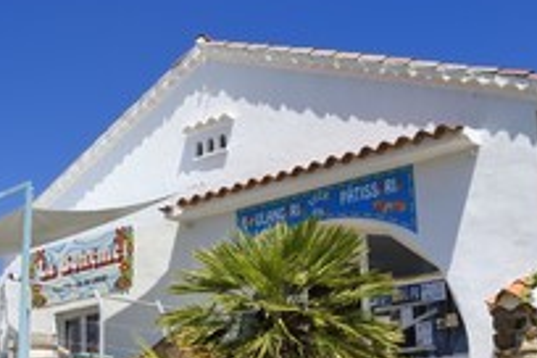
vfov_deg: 20.2
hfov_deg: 29.3
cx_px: 61
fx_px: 984
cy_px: 332
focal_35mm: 66
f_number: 11
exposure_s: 1/400
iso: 200
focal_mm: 32
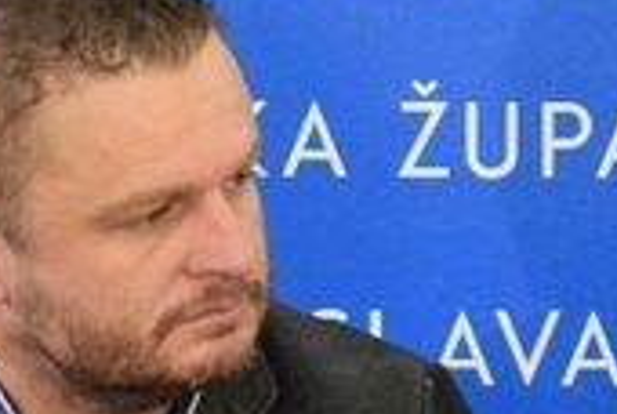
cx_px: 1227
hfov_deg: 5.9
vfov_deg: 4.0
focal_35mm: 343
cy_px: 158
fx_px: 5889
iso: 6400
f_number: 4.8
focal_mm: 38
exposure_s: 1/60
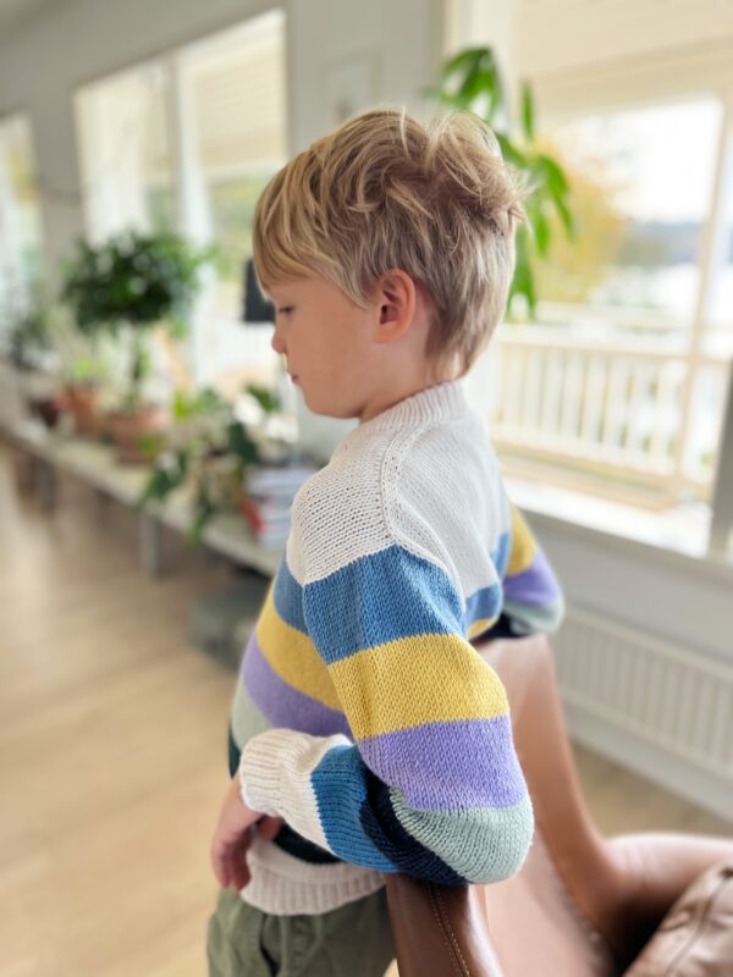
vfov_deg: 67.3
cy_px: 488
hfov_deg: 53.1
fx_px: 734
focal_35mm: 26
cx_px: 366
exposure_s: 1/121
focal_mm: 5.7
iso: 80
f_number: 1.5
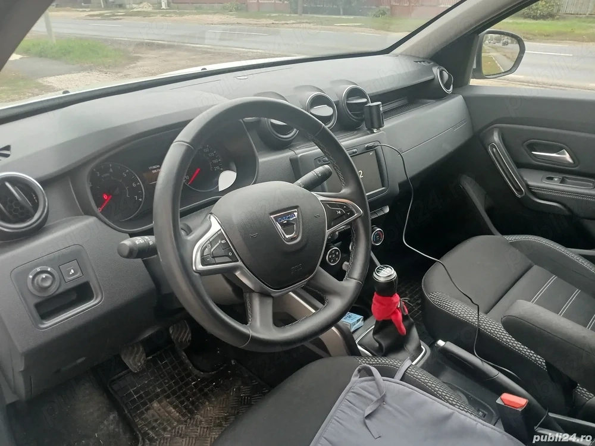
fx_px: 447
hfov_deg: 67.3
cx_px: 298
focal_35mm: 26
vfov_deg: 53.1
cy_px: 223
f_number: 1.8
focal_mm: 3.98
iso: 50
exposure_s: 1/50
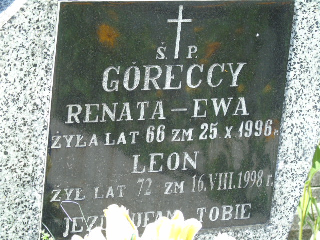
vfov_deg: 7.0
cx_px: 160
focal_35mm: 212
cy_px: 120
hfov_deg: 9.3
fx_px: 1960
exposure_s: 1/125
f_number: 4.7
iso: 100
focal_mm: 38
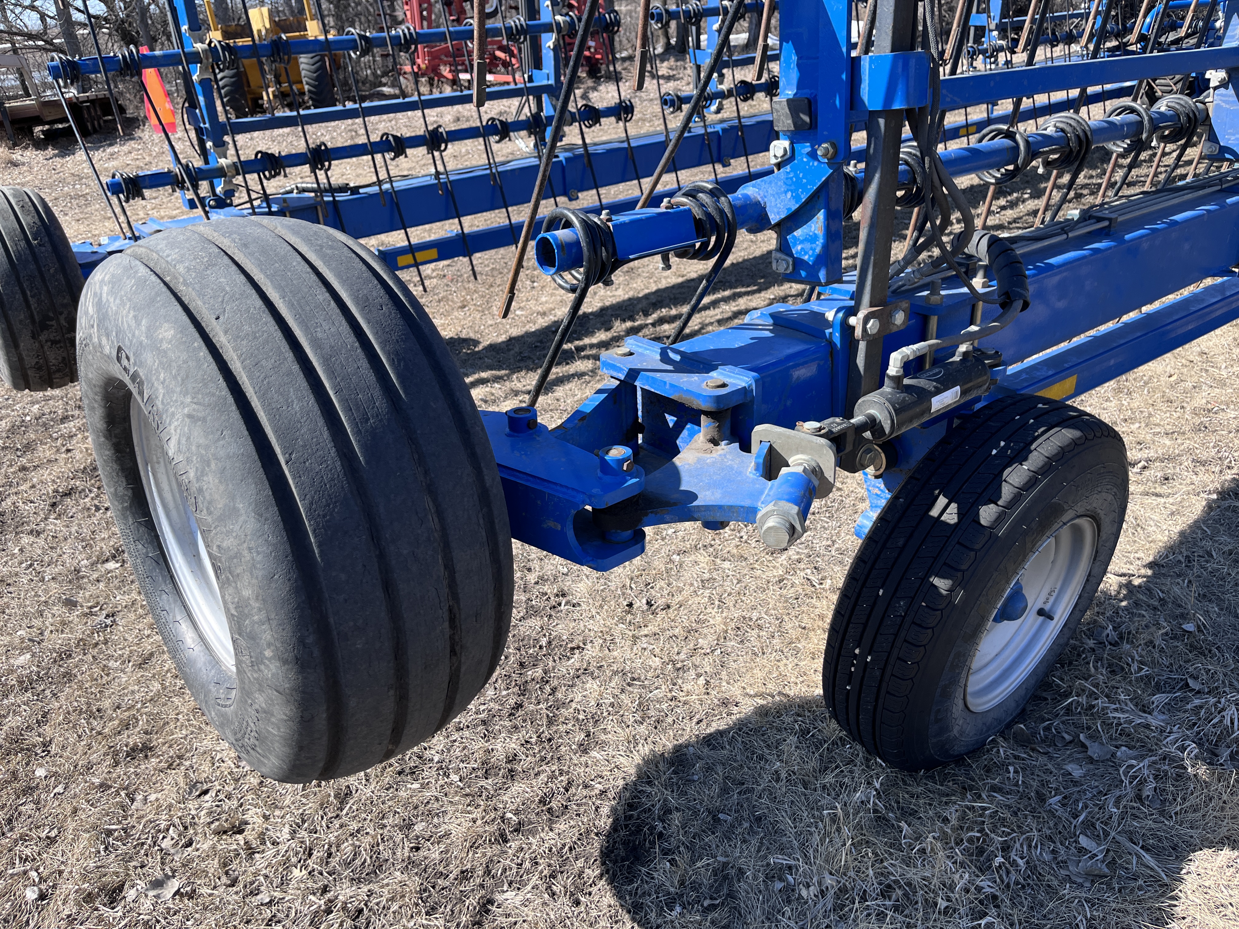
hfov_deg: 67.3
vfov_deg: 53.1
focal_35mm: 26
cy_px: 464
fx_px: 931
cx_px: 620
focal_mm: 5.1
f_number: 1.6
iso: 50
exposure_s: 1/1372
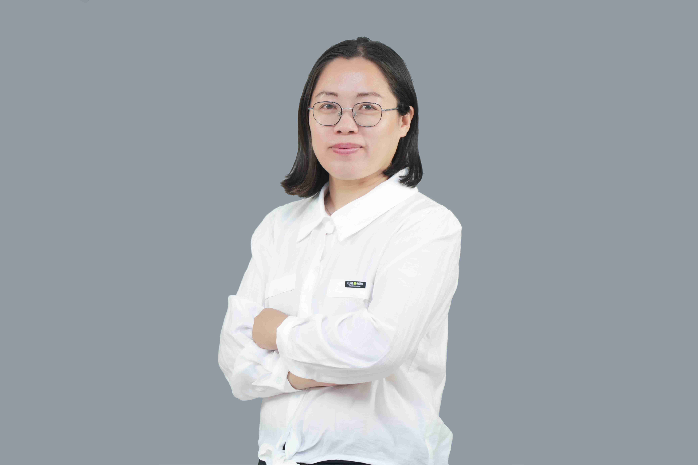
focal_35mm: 94
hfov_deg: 21.7
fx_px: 1822
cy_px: 232
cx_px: 349
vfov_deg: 14.6
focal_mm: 94
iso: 400
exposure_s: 1/80
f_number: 4
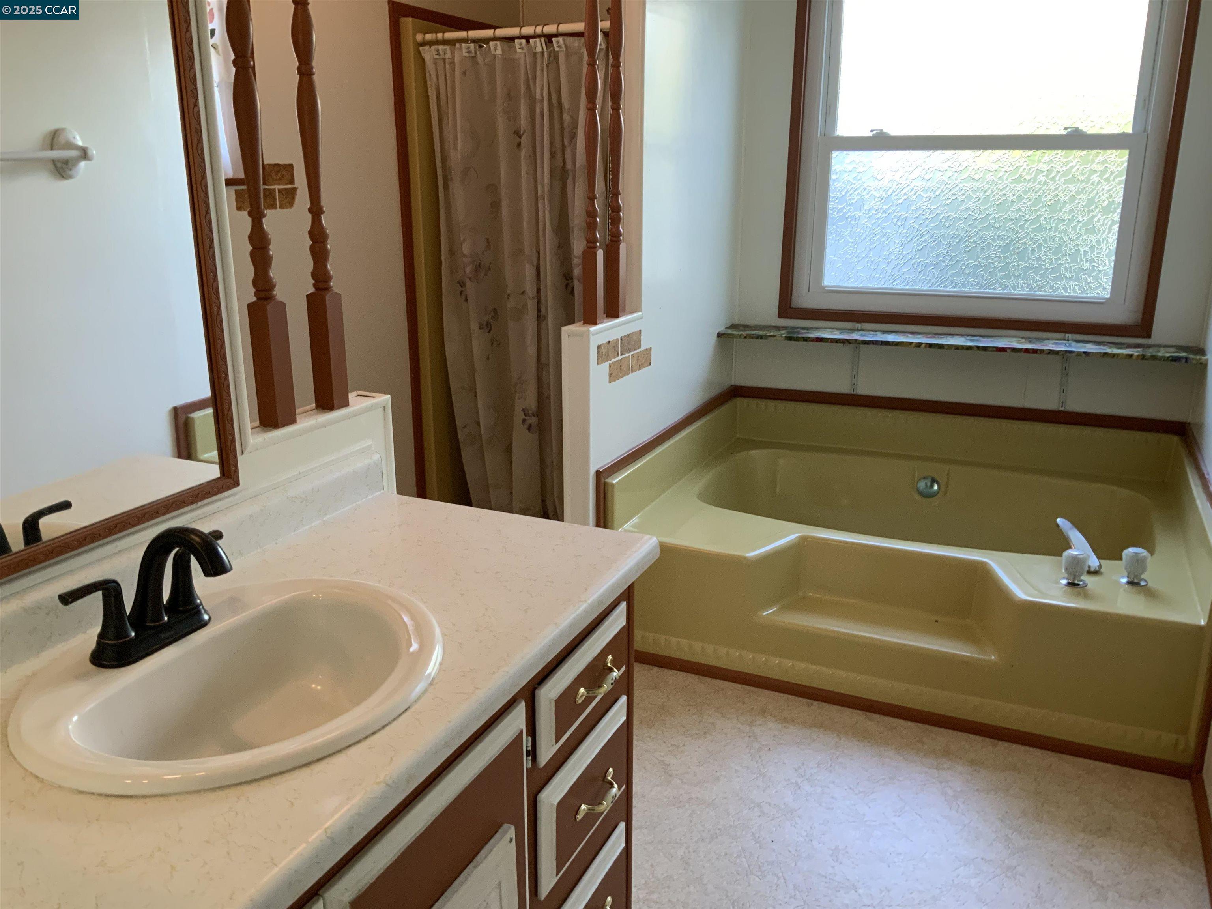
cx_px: 606
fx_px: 1015
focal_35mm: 29
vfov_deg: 48.2
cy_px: 454
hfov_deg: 61.7
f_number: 1.8
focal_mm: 3
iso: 160
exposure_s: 1/60
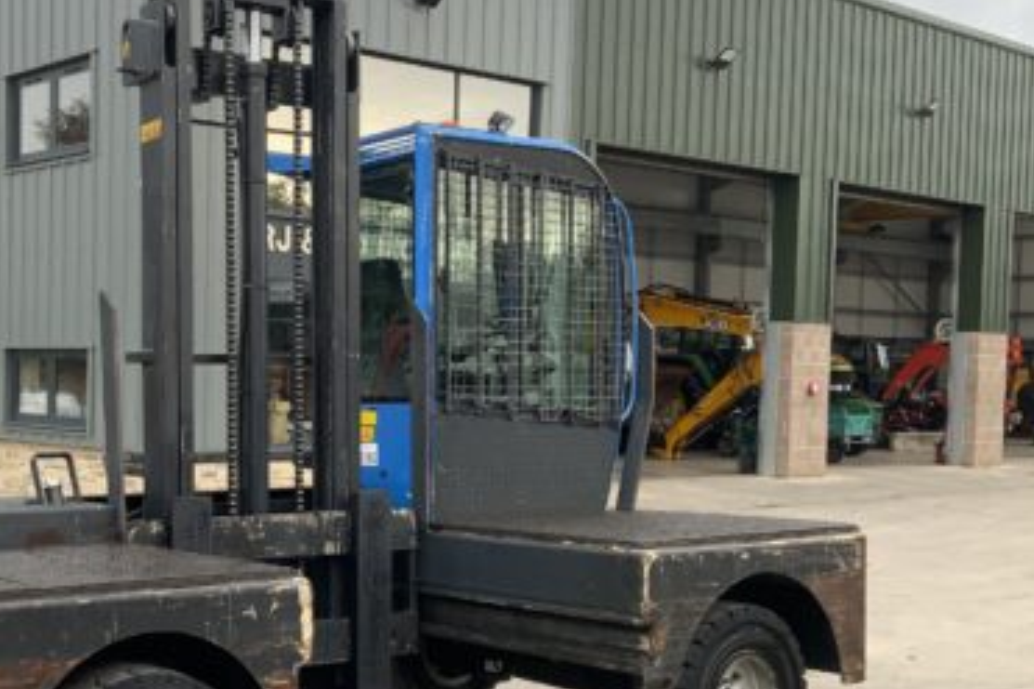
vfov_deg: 25.9
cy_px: 444
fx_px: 1493
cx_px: 220
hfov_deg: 37.0
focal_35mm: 52
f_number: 1.8
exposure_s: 1/227
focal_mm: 3
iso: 16
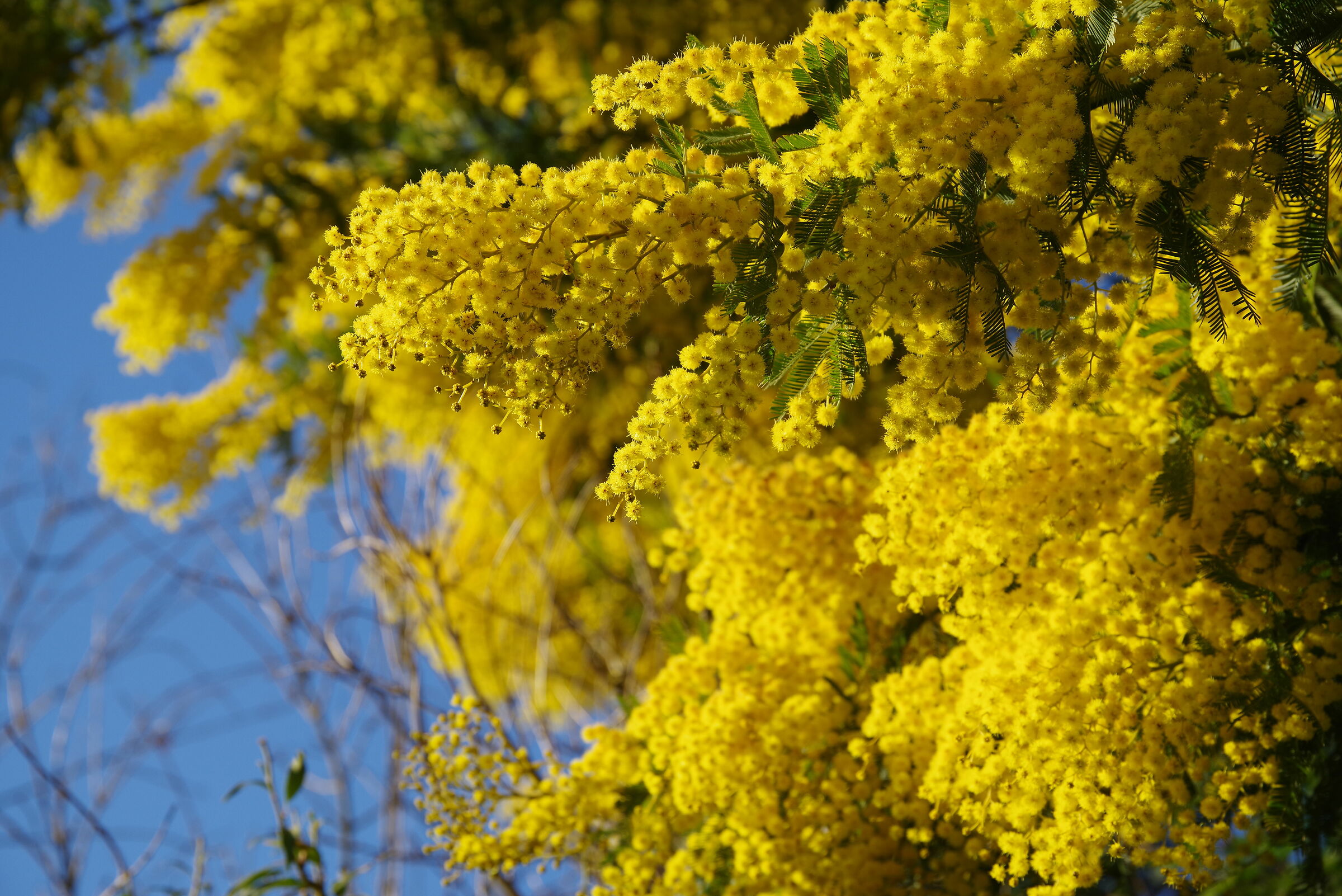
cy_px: 448
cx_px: 671
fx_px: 2983
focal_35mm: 80
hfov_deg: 25.4
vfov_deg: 17.1
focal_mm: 80
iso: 200
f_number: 9
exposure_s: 1/250
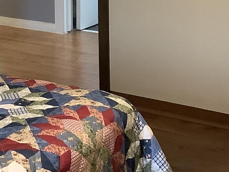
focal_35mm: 115
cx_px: 48
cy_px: -94
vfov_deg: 12.2
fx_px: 761
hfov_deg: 17.0
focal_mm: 3.3
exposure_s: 1/60
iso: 320
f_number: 2.4
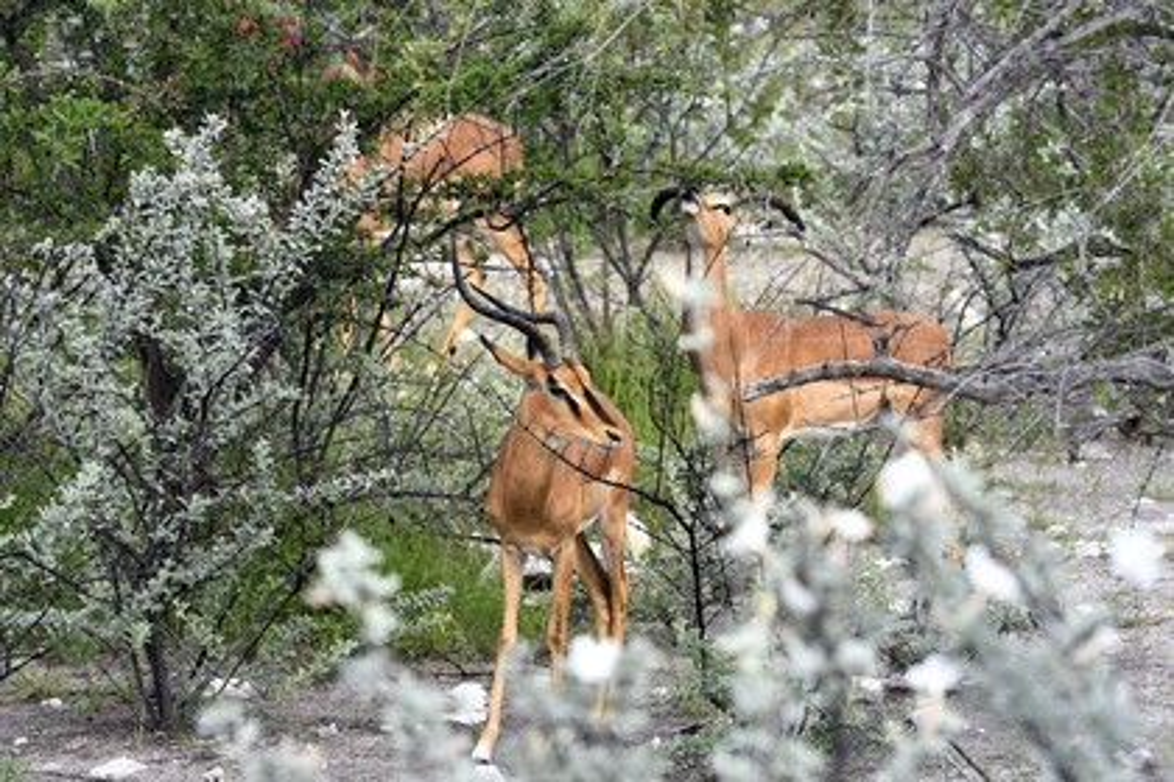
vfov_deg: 4.9
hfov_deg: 7.4
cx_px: 587
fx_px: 9130
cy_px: 391
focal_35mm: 280
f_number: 8
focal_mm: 280
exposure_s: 1/500
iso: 400
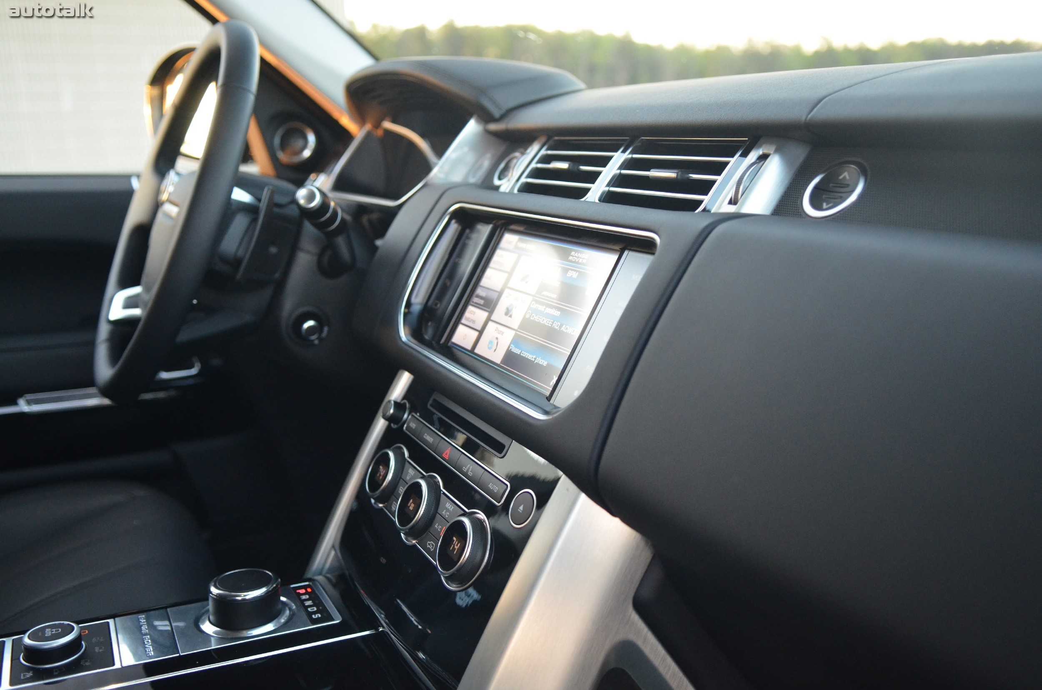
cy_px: 345
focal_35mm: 33
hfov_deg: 57.3
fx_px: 953
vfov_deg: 39.8
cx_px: 521
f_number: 2.8
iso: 1600
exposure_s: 1/60
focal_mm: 22
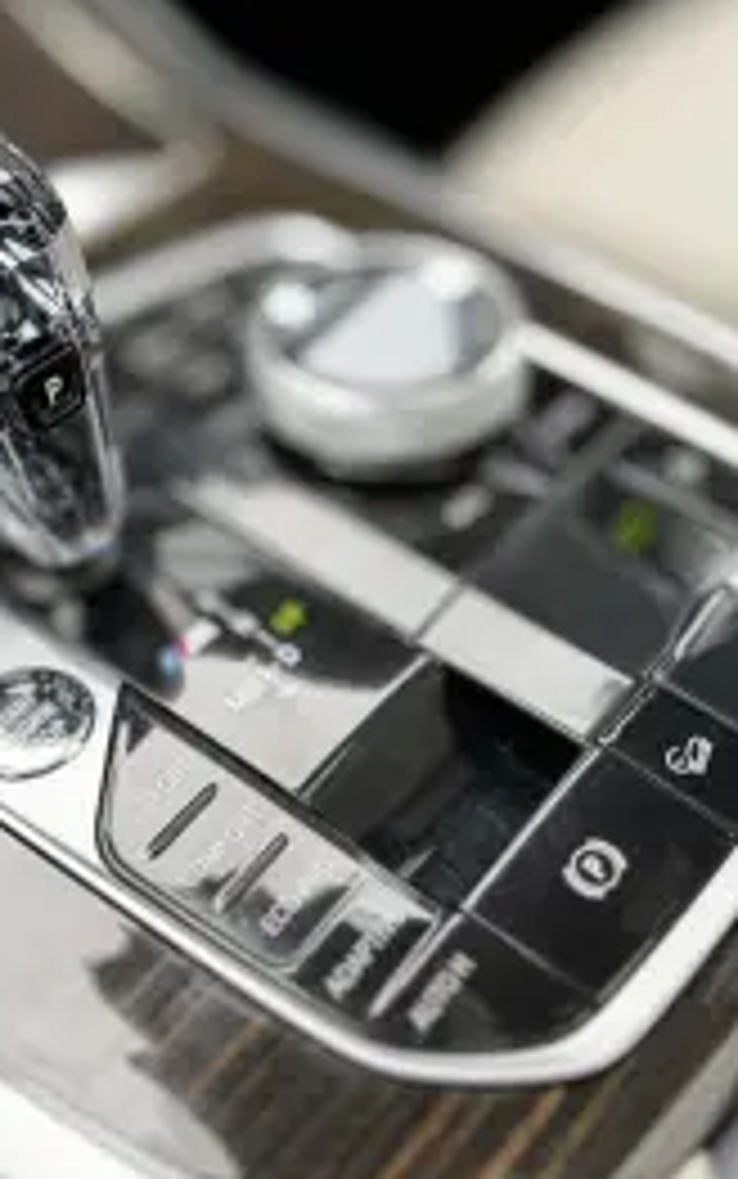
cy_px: 585
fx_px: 1125
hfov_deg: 36.2
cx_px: 315
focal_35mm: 35
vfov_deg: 55.3
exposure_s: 1/113
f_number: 1.78
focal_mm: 6.76
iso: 200
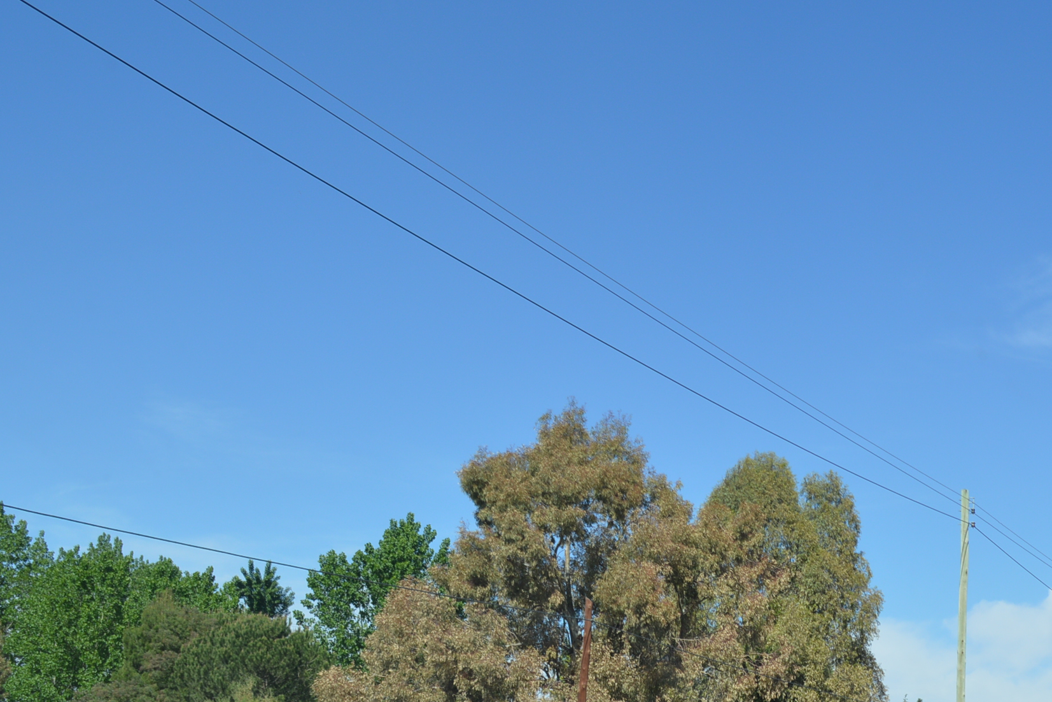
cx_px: 875
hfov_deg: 32.3
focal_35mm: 60
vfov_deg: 22.3
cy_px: 565
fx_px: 1753
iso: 100
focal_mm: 22
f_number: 8
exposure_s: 1/250
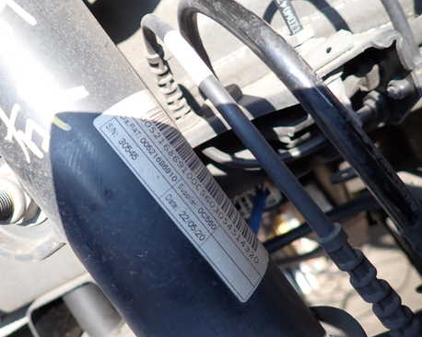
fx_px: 399
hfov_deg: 55.6
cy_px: 169
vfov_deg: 45.8
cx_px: 188
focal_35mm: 32
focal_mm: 4.5
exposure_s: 1/50
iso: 100
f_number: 5.6
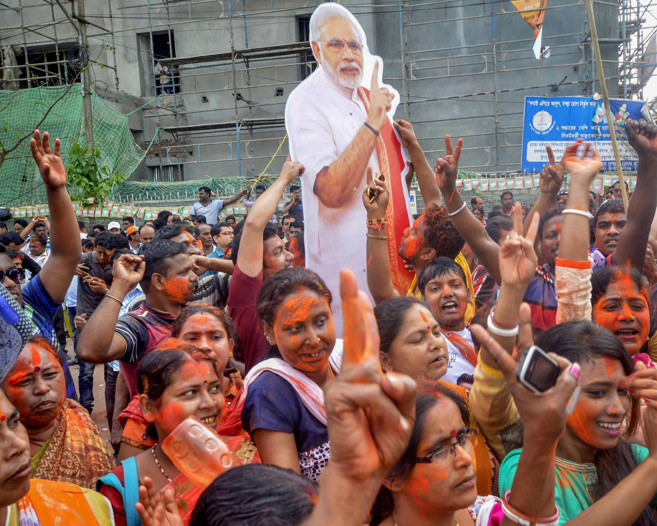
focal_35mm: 34
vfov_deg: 43.4
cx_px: 369
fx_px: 661
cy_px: 263
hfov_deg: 52.7
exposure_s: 1/125
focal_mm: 20
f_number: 7.1
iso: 500
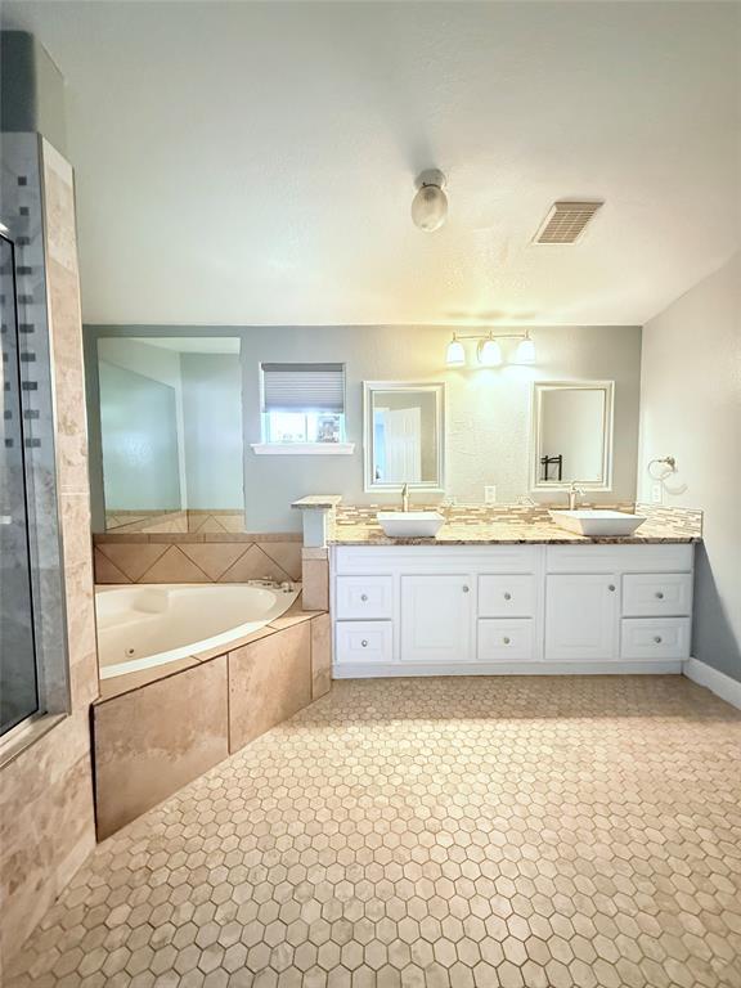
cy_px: 494
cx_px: 370
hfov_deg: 85.7
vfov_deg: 102.1
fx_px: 400
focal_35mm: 14
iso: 2000
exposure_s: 1/30
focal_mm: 2.22
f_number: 2.2
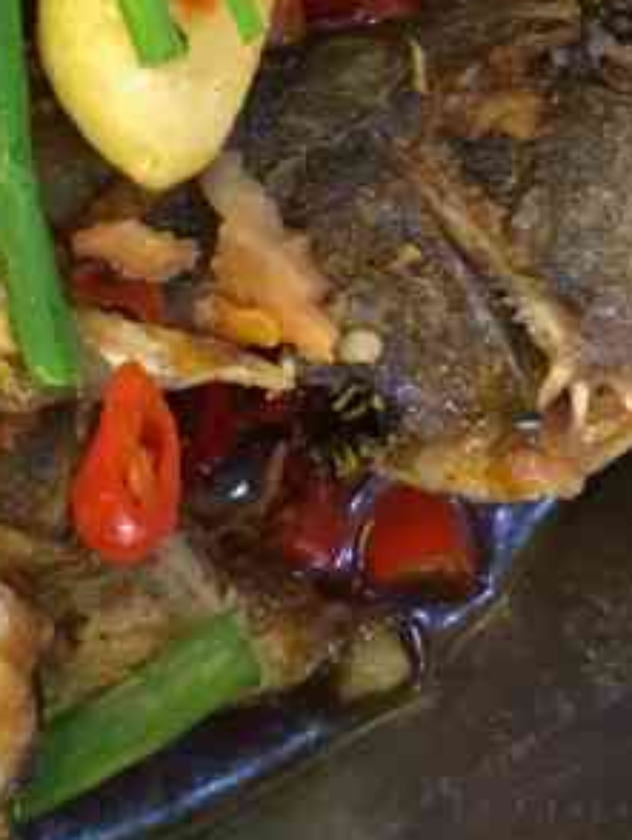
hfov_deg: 14.9
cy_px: -84
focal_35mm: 92
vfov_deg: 20.3
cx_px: -317
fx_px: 2236
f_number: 2.2
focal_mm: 4.15
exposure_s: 1/17
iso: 200
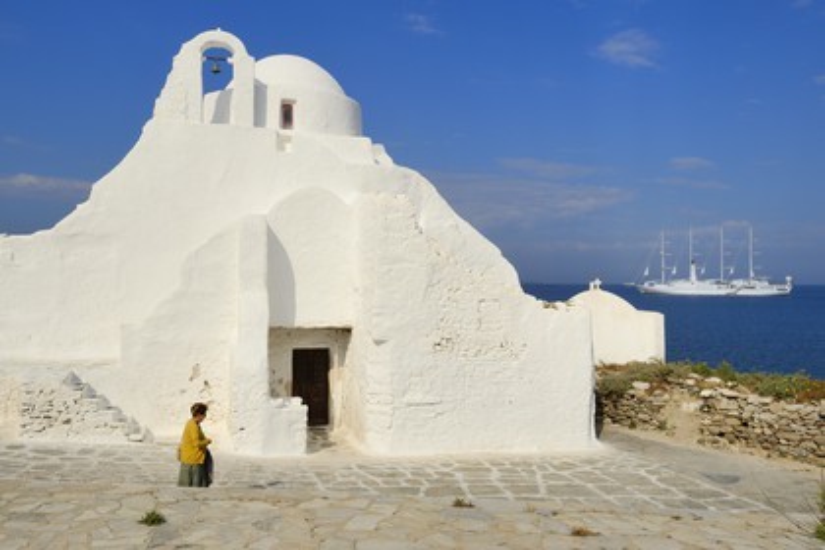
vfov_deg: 41.1
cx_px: 412
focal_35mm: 32
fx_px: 733
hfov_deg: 58.7
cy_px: 275
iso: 200
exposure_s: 1/250
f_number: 18
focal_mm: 32
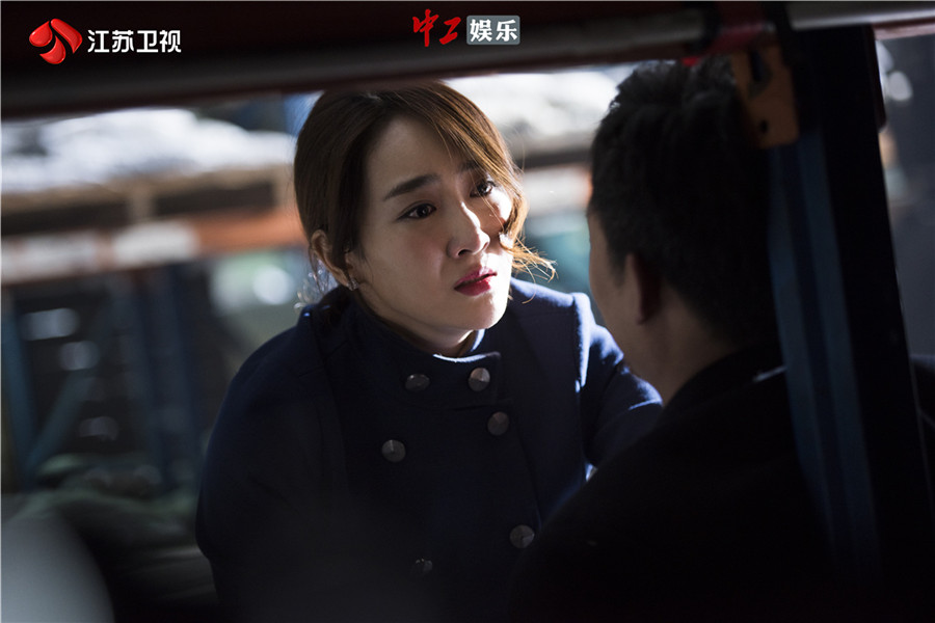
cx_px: 468
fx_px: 2649
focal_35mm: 102
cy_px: 312
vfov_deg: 13.4
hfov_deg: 20.0
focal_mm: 102
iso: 500
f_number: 2.8
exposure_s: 1/60
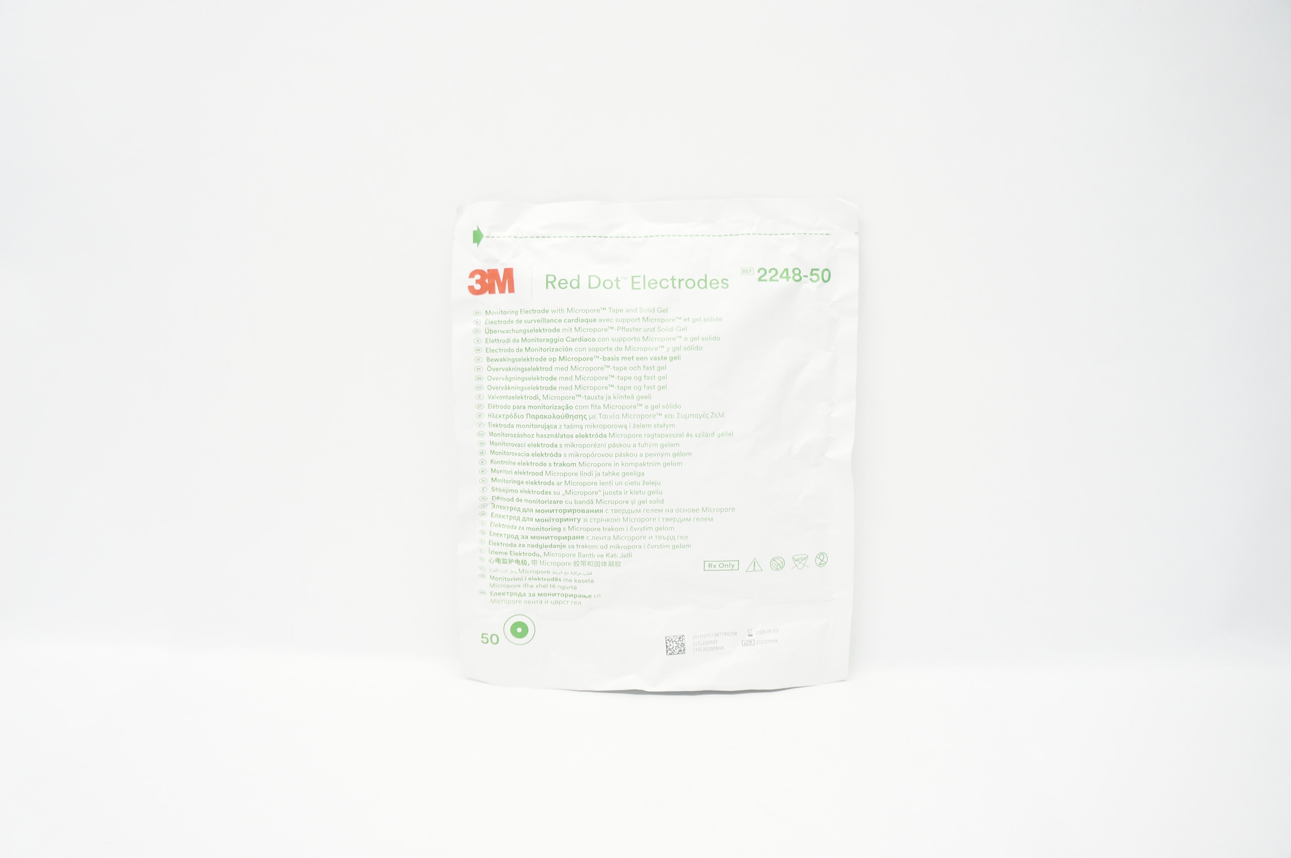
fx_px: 967
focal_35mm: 27
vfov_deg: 47.8
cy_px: 429
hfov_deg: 67.4
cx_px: 646
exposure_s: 1/80
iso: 400
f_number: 4
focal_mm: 18
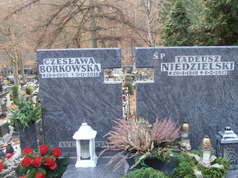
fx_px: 302
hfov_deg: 42.9
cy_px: 93
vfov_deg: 32.9
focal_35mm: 44
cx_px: 133
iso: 125
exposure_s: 1/25
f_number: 3.9
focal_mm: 6.61
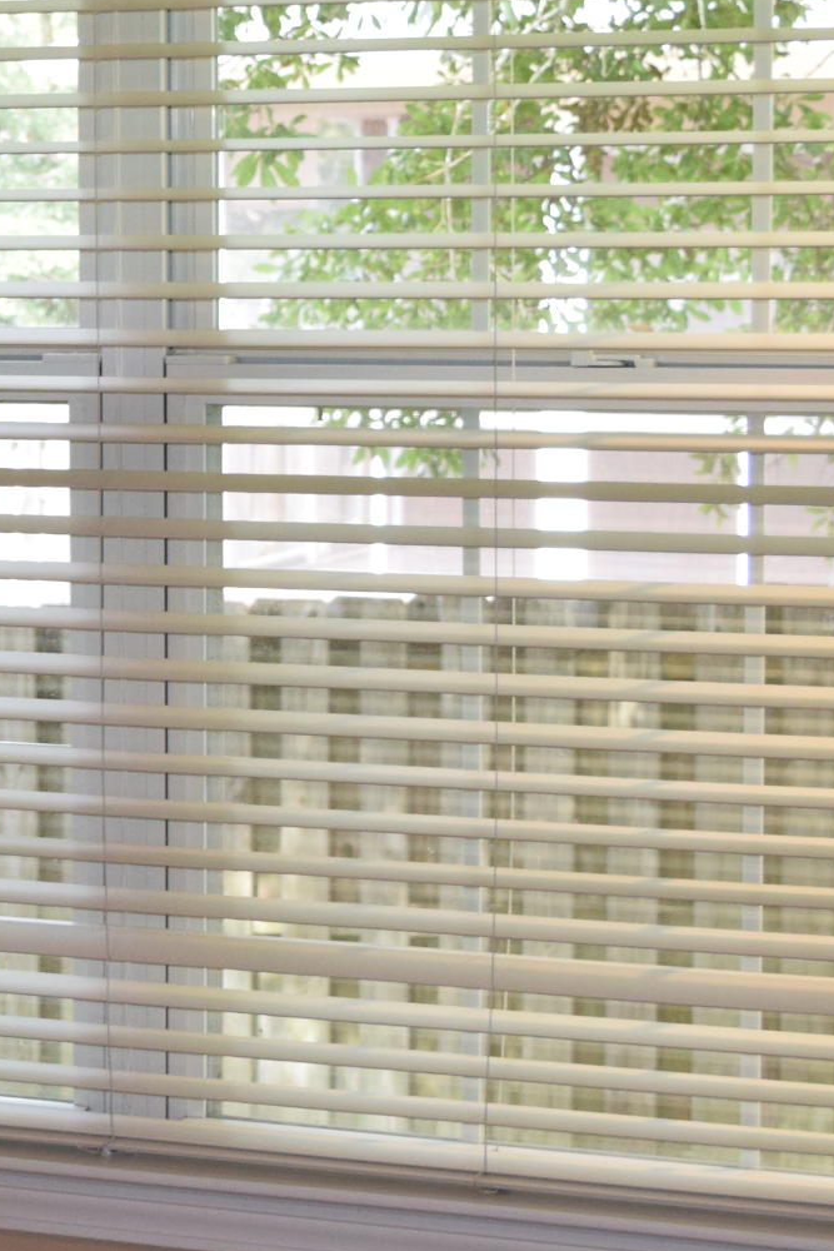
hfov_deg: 10.8
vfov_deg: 16.8
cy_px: 465
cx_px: -478
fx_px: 4220
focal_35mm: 122
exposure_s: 1/125
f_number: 5.6
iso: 800
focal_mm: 27
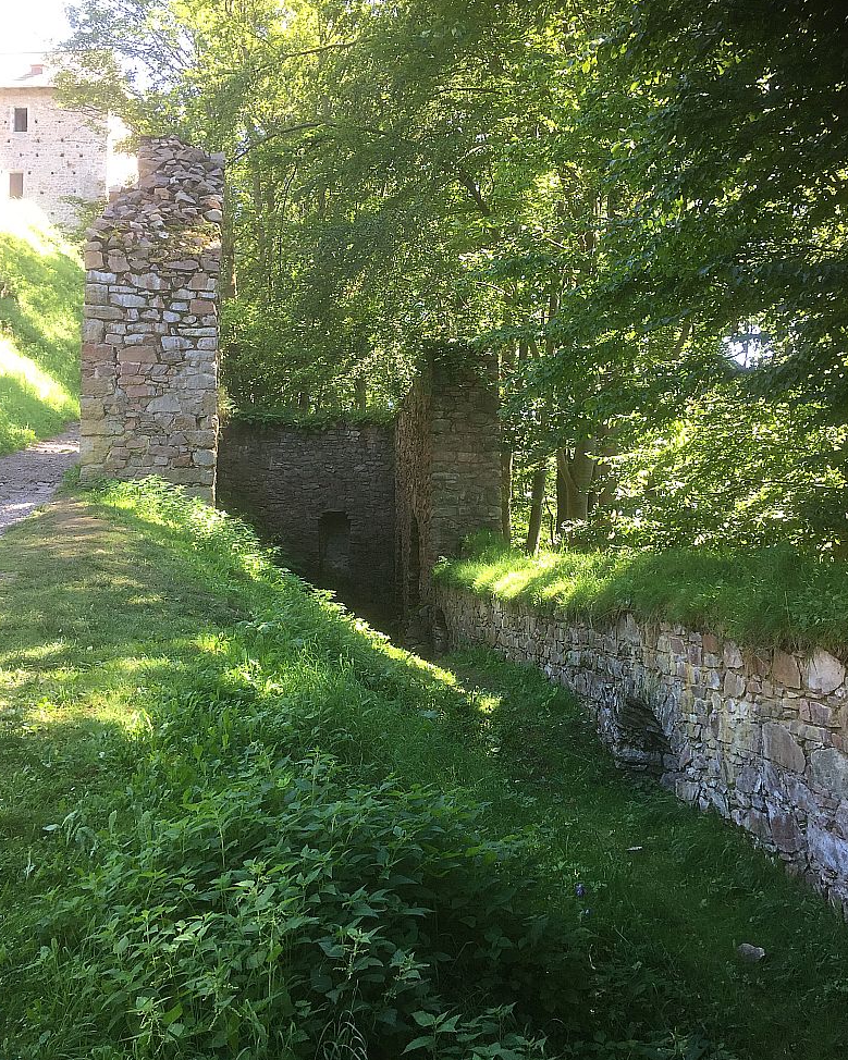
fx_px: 973
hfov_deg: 47.1
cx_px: 423
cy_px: 506
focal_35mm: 31
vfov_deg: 57.2
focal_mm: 4.15
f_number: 2.2
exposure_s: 1/100
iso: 40
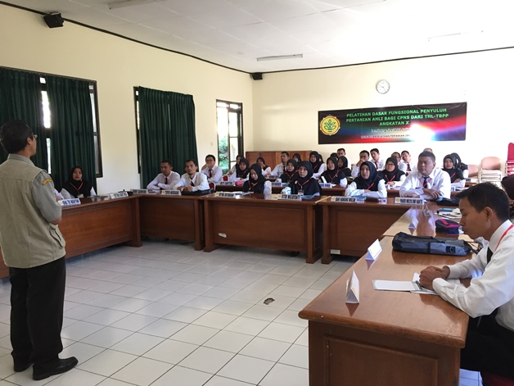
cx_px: 257
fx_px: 431
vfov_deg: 48.2
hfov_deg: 61.7
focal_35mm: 29
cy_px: 193
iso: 160
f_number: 2.2
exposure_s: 1/33
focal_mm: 4.15
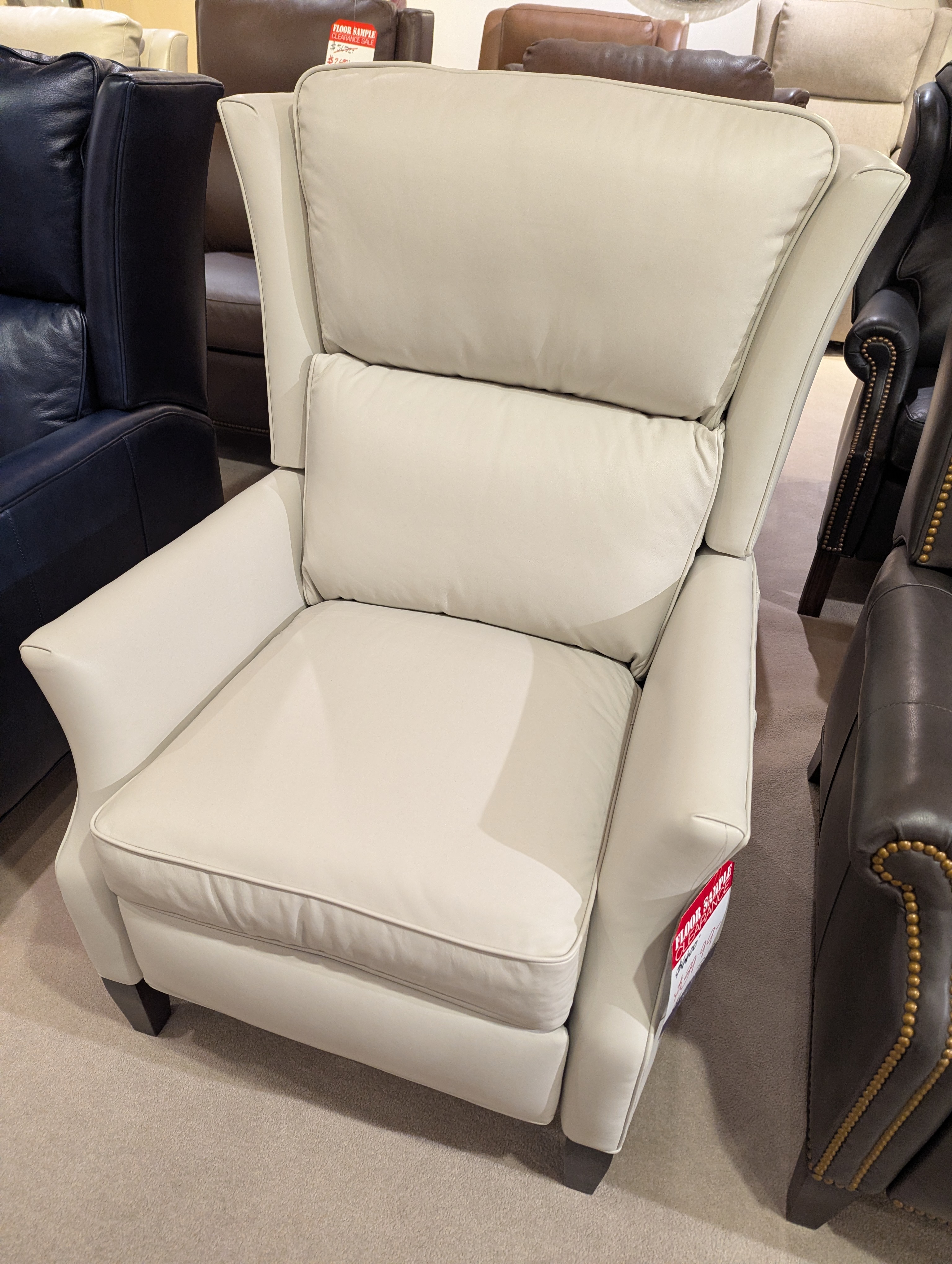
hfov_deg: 56.9
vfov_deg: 71.5
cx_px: 476
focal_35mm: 24
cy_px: 632
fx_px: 878
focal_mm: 6.81
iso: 482
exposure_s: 1/60
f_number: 1.85
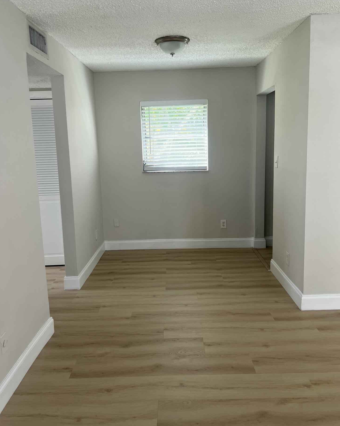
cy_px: 195
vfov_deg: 62.1
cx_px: 175
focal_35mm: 28
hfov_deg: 51.5
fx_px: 352
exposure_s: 1/121
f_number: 1.5
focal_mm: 5.7
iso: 80
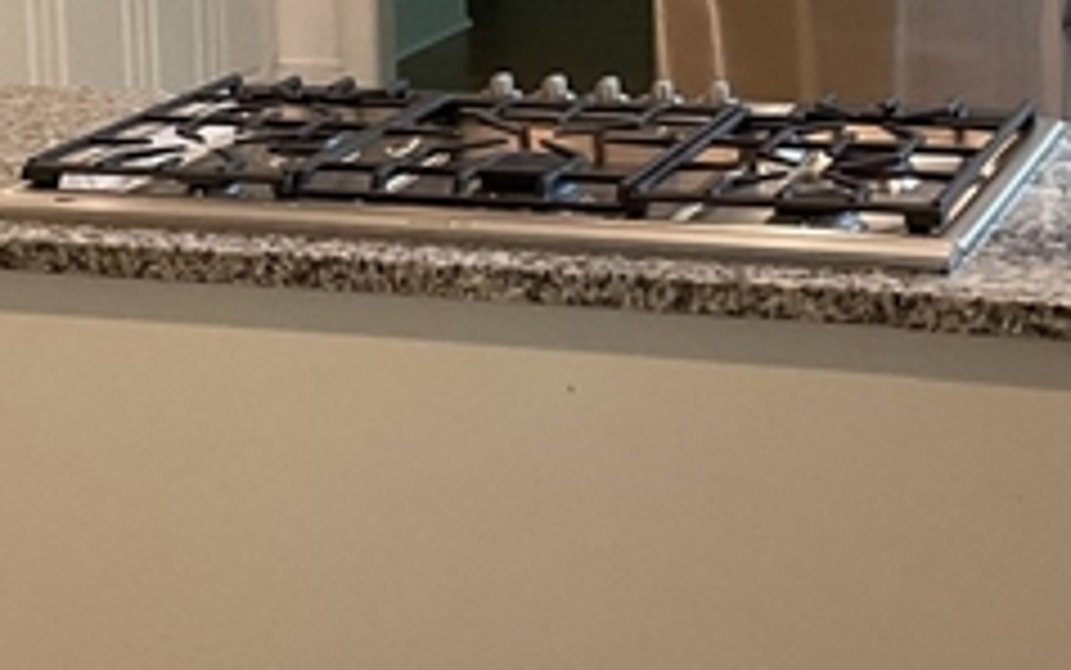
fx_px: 2891
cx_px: 454
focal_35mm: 99
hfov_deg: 21.0
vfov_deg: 12.9
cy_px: -162
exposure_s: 1/60
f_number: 1.8
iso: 100
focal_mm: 3
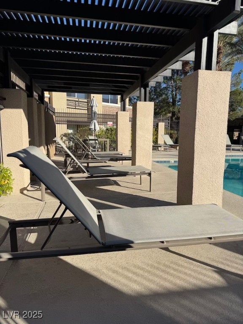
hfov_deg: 56.8
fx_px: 225
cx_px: 122
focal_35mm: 24
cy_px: 162
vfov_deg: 71.6
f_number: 1.78
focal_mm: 6.76
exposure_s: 1/5814
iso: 80
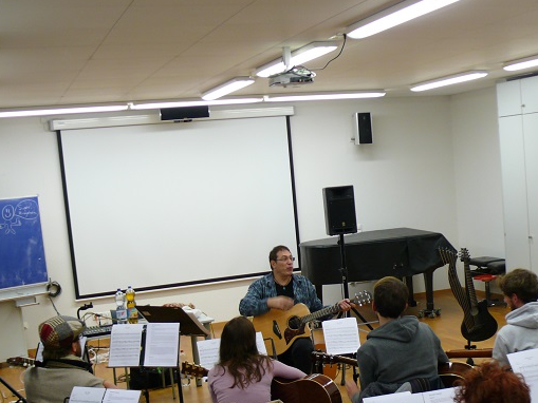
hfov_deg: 34.7
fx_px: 855
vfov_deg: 26.2
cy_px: 302
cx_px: 349
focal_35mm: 55
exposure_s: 1/30
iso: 100
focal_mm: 7.4
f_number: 2.8
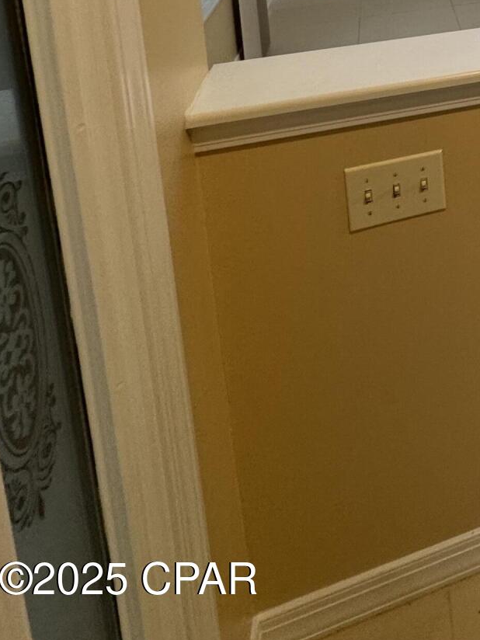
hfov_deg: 33.7
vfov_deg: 39.3
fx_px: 629
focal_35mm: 34
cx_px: 578
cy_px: -127
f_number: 2.2
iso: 160
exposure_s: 1/60
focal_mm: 2.22
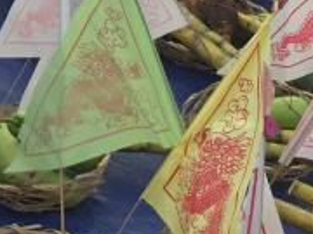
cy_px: -97
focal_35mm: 129
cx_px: -87
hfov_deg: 14.7
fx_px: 1166
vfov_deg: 11.1
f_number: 2.2
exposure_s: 1/455
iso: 25
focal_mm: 4.15
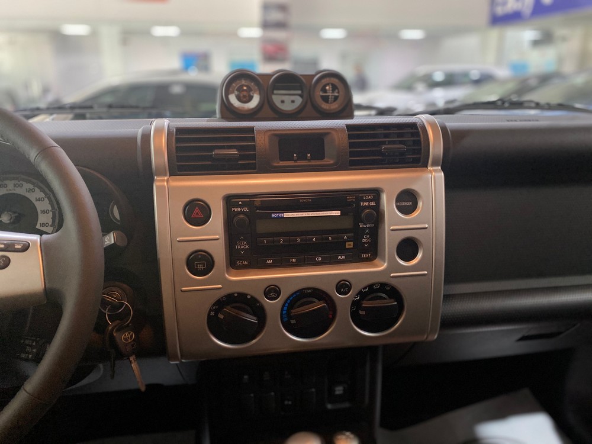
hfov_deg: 67.3
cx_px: 296
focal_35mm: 26
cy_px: 222
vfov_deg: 53.1
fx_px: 445
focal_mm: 4.25
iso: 200
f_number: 1.8
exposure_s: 1/60
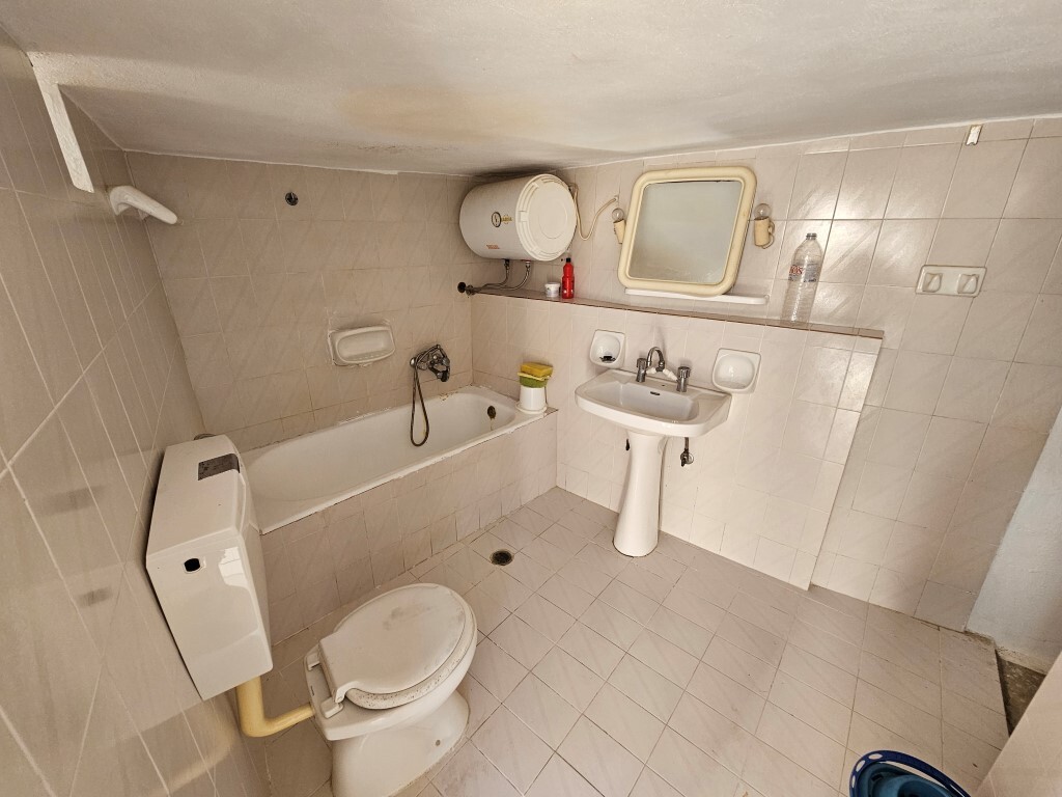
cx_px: 531
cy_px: 398
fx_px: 399
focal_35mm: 13
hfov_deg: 106.2
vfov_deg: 89.9
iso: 125
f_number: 2.2
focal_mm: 2.2
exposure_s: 1/71
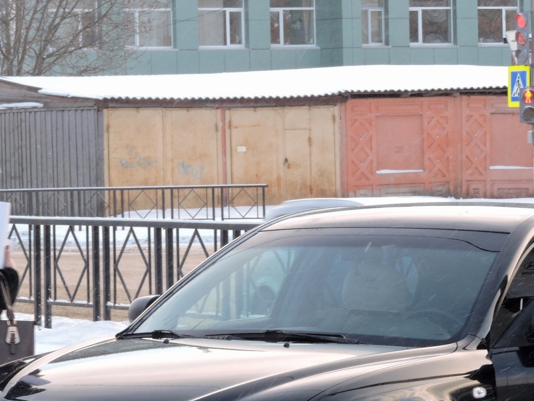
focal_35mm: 211
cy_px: 339
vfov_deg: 7.0
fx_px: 3256
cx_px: 363
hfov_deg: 9.4
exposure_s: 1/80
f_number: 5
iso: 100
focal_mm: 20.6
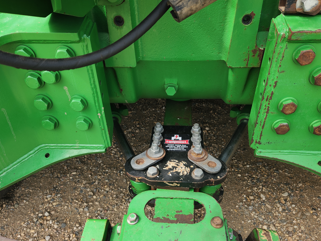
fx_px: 260
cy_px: 143
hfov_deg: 63.4
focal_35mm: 28
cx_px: 158
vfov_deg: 49.5
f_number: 1.8
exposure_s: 1/282
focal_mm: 5.4
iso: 20
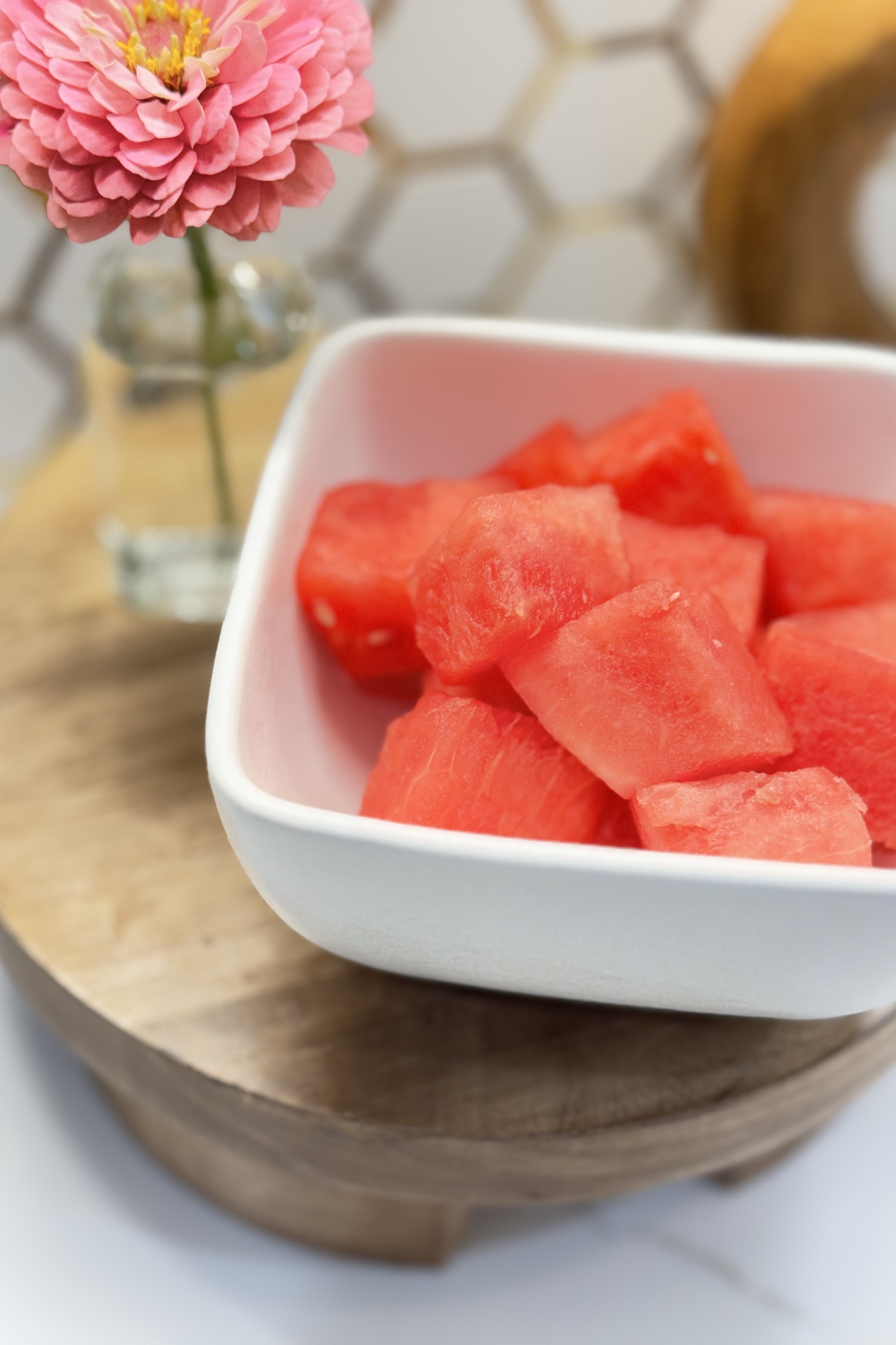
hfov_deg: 27.0
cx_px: 423
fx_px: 1867
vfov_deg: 39.6
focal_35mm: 50
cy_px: 672
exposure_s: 1/60
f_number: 1.78
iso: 100
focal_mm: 6.76
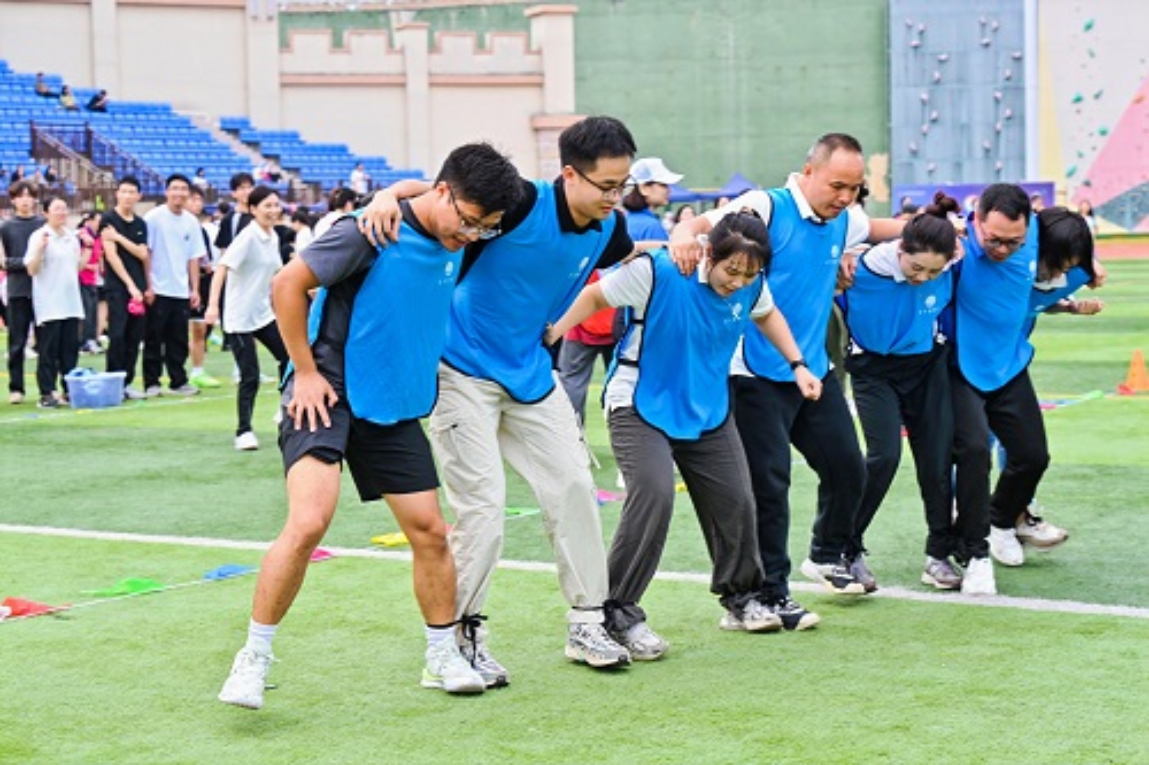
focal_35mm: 70
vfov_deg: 19.4
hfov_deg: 28.9
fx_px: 2233
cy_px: 382
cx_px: 574
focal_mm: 70
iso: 400
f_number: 5.6
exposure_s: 1/200
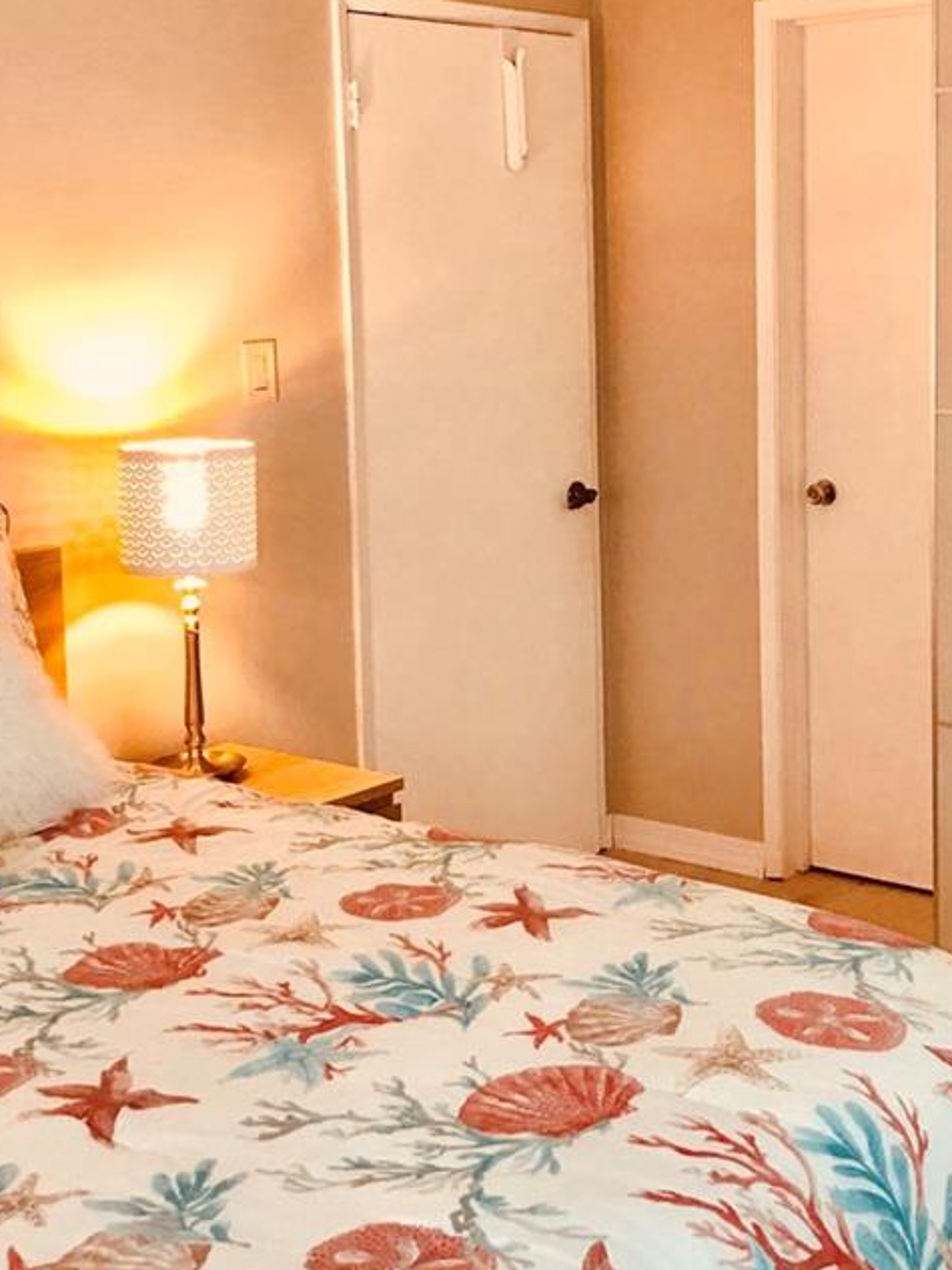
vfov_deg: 36.0
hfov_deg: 27.4
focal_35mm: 53
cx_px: 615
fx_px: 1945
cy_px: 467
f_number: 1.8
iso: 40
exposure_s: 1/15
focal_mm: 3.99
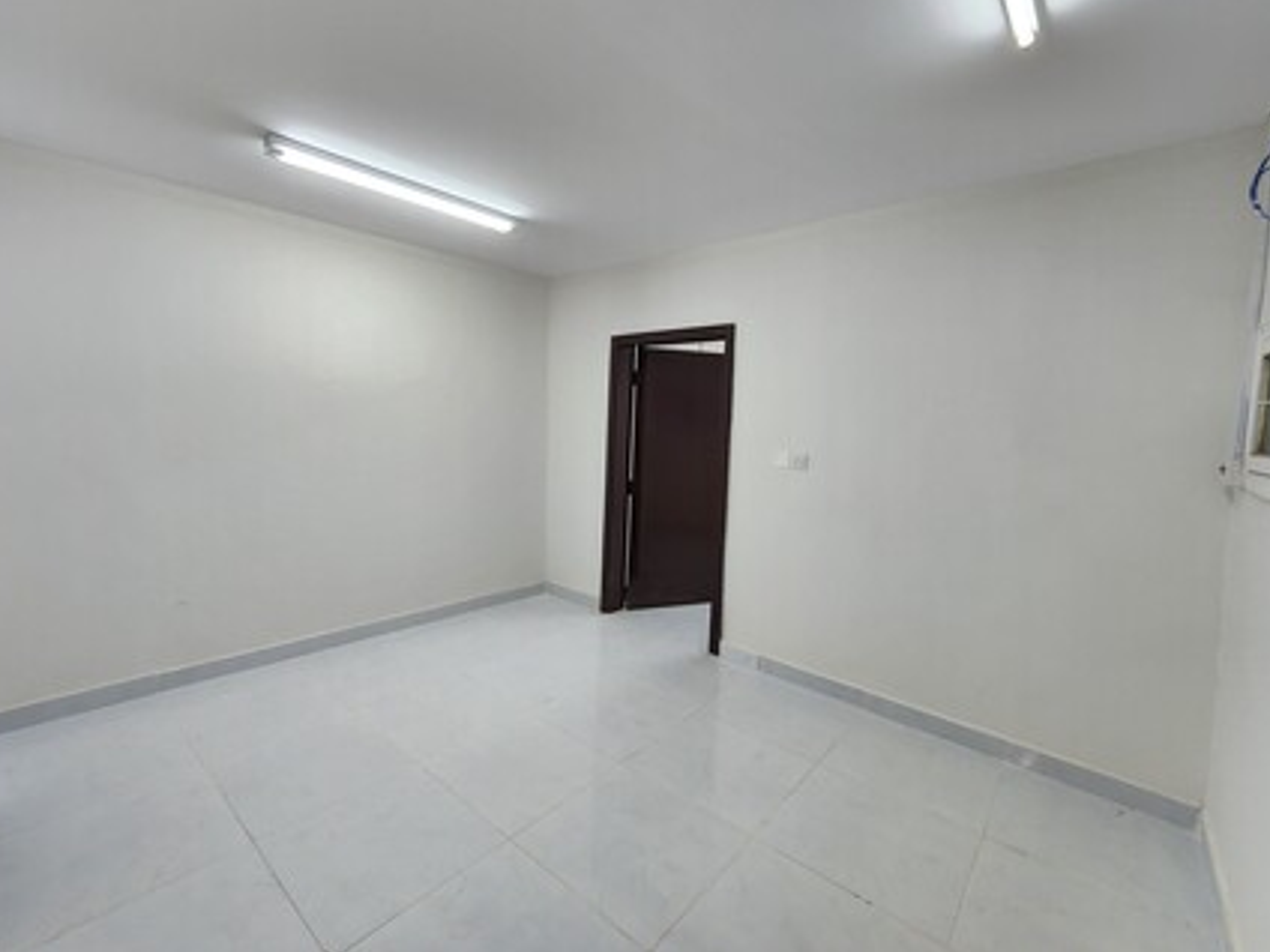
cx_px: 601
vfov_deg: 85.6
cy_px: 448
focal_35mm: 14
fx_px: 514
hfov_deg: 102.0
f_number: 2.2
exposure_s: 1/50
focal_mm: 2.2
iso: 64
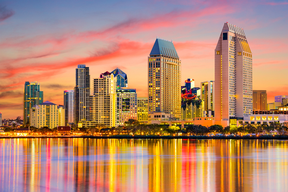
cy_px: 96
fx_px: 840
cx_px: 144
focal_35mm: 105
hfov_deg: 19.5
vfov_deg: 13.0
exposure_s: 15
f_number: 8
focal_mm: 105
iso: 100
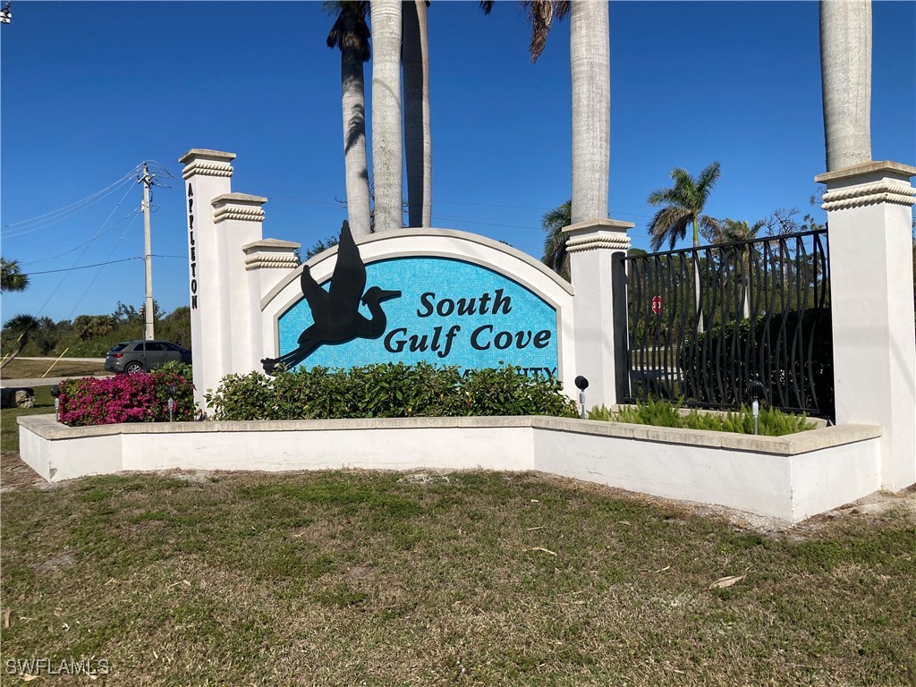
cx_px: 458
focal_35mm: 28
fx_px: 741
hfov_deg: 63.4
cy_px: 344
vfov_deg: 49.7
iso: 20
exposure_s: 1/4367
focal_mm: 3.99
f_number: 1.8
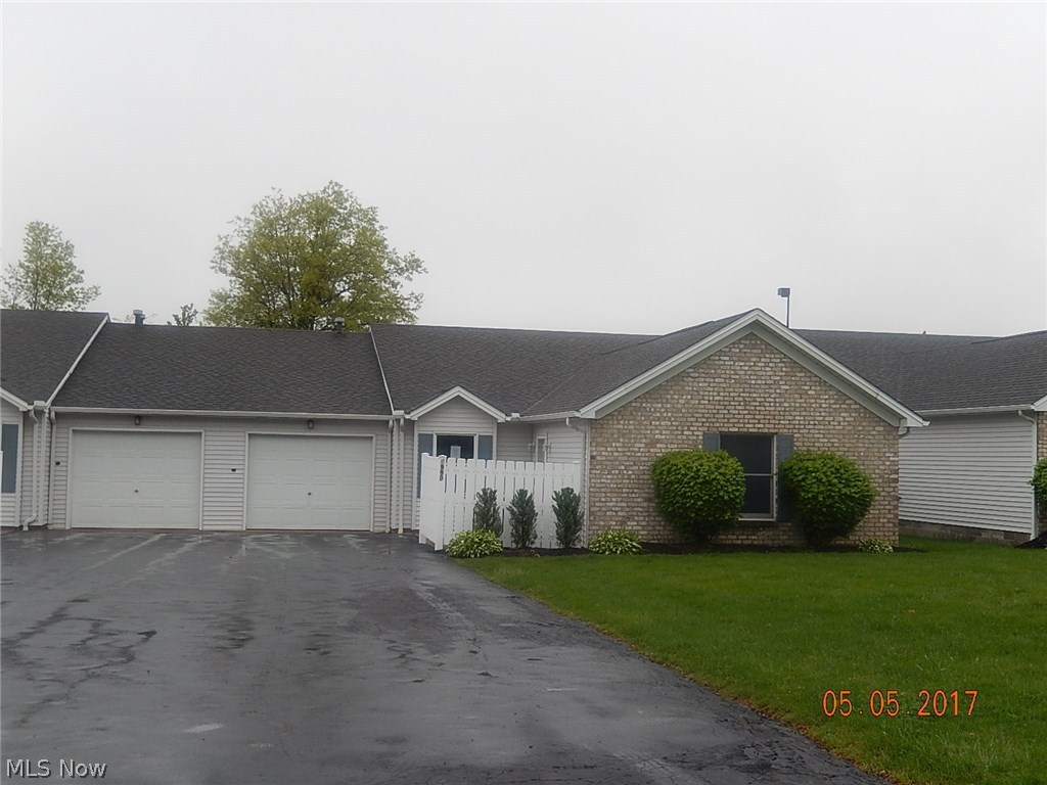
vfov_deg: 35.1
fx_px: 1240
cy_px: 392
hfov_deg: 45.8
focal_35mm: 41
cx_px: 524
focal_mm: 7.3
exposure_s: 1/200
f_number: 4.2
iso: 125
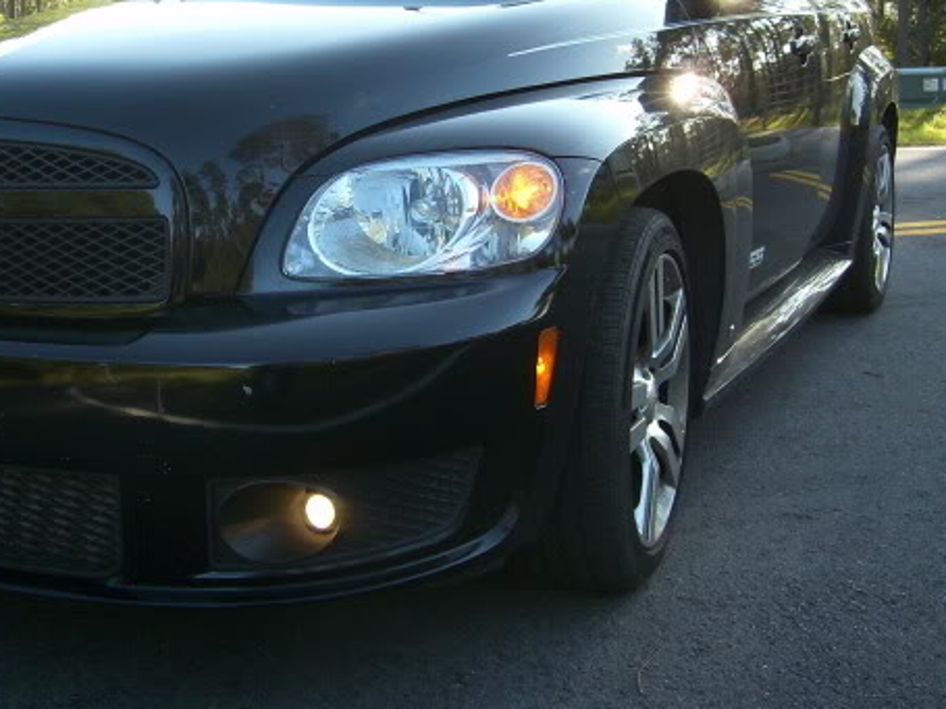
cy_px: 241
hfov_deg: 41.9
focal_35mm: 45
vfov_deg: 31.9
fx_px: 1229
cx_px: 370
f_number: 2.9
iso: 50
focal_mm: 5.99
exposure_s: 1/176
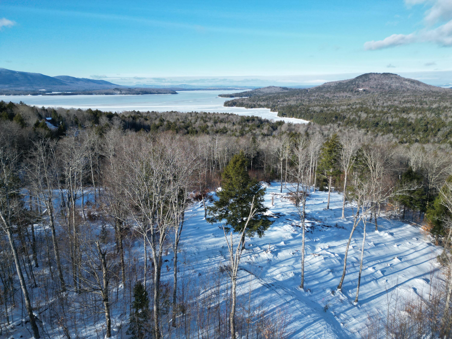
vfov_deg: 56.8
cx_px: 226
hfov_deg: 71.6
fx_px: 313
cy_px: 170
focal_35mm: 24
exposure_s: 1/2500
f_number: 1.7
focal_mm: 6.72
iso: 140
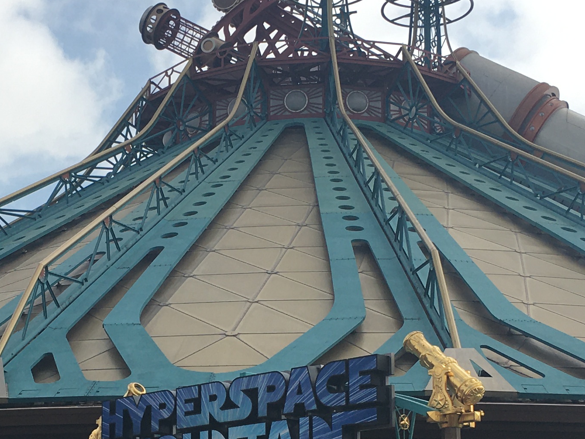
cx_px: 162
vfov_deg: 16.9
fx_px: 1453
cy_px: 402
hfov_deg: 22.6
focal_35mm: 86
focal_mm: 4.15
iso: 25
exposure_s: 1/1304
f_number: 2.2
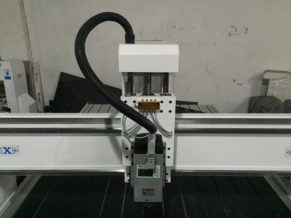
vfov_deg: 48.2
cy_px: 109
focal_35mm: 29
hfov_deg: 61.7
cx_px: 146
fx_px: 244
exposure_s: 1/15
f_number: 2.2
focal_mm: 4.15
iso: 500
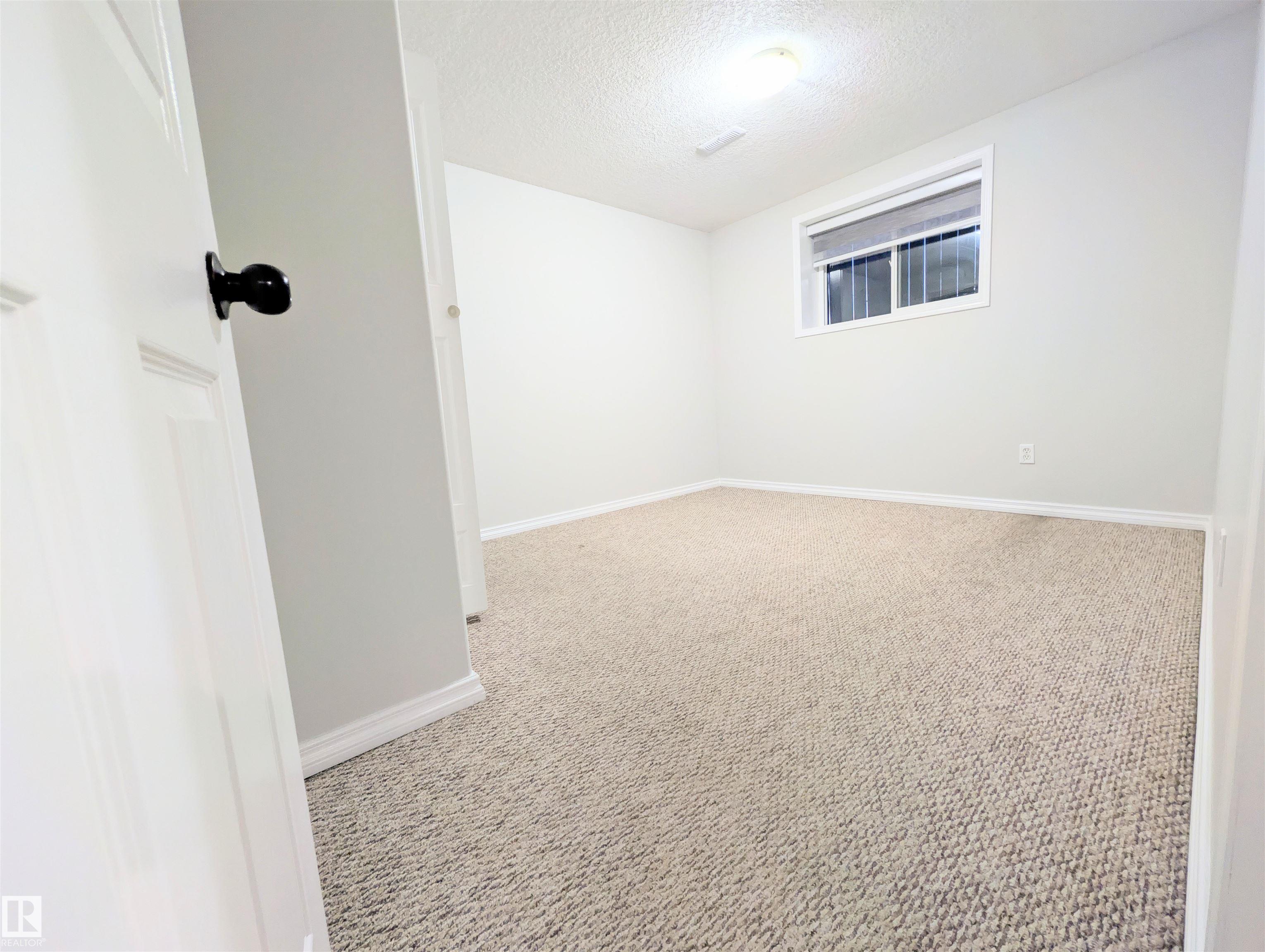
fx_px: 439
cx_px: 632
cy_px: 476
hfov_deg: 110.5
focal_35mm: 12
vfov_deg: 94.6
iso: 50
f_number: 1.7
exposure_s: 1/15
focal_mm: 2.02
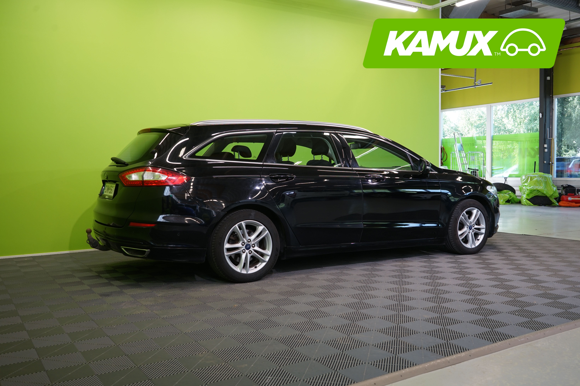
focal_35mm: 32
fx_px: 516
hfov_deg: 58.7
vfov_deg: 41.1
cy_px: 193
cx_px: 290
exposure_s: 1/30
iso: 400
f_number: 6.3
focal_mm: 32
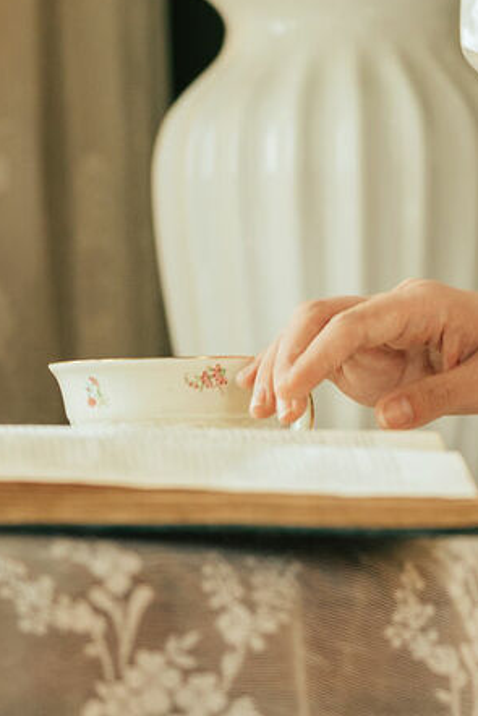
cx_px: 716
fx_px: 8437
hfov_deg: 3.2
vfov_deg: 4.8
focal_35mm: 424
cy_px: -276
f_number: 2.8
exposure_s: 1/250
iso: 640
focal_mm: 120
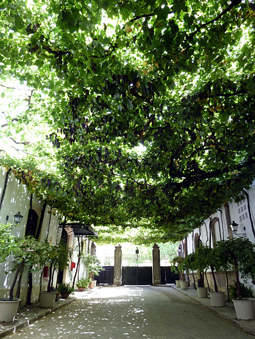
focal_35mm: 25
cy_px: 170
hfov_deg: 54.9
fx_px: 246
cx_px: 128
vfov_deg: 69.4
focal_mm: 4.1
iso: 125
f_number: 3.3
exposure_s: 1/30
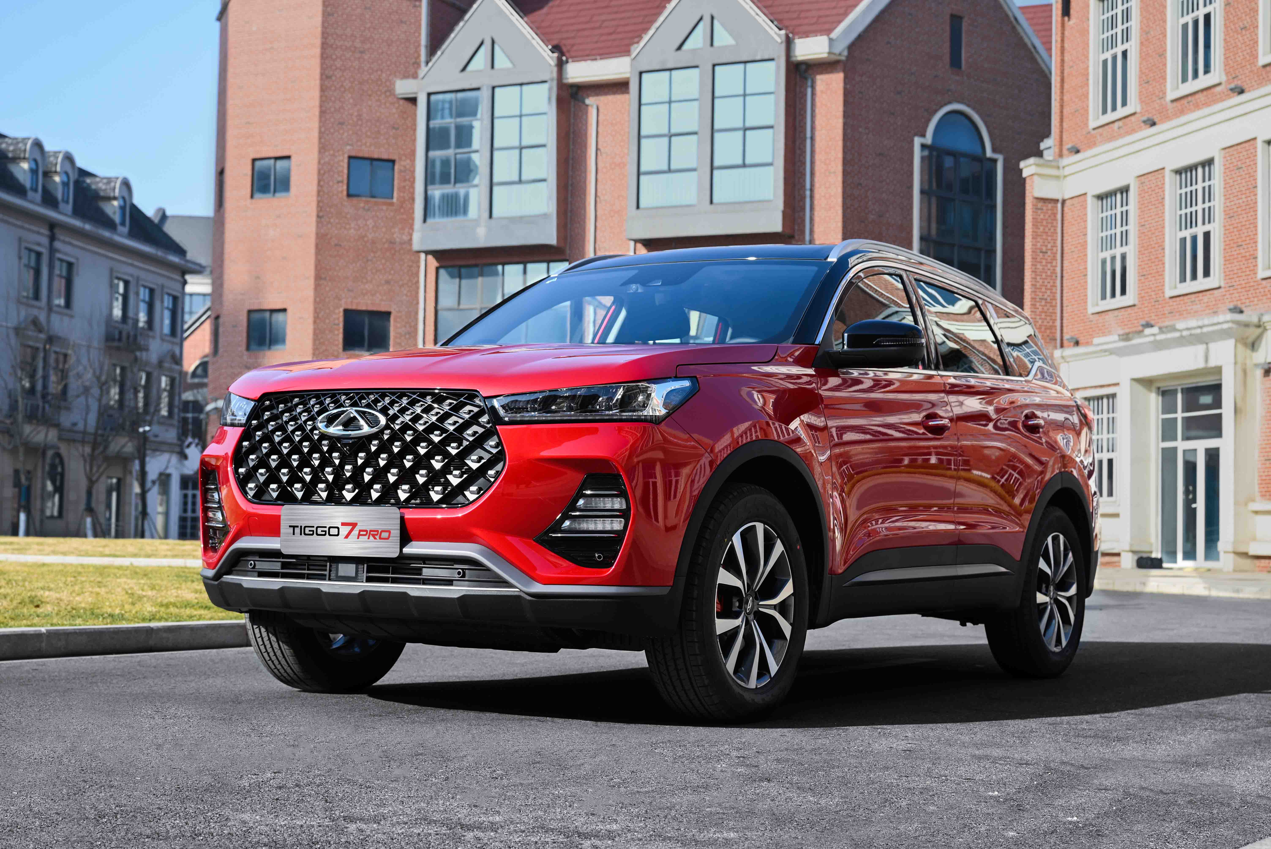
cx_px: 636
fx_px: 1836
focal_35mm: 52
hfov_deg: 38.2
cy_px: 424
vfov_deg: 26.0
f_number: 6.3
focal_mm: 52
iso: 100
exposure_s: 1/320
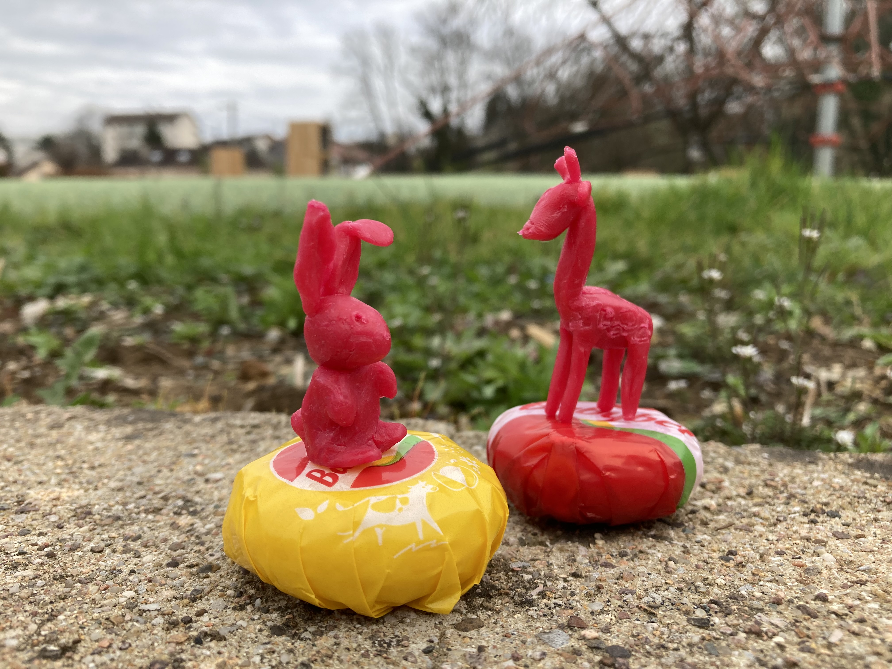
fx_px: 722
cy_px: 334
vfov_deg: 49.7
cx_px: 446
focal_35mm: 28
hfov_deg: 63.4
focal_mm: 3.99
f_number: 1.8
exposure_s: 1/665
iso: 20
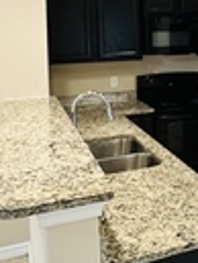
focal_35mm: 52
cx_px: 204
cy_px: 49
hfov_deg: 26.4
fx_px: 396
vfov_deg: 35.5
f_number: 2.2
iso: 400
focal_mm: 2.22
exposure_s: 1/60
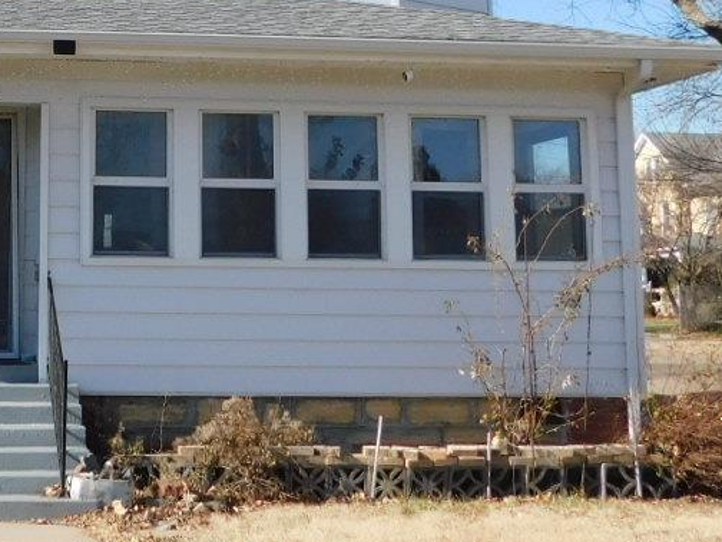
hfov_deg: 25.8
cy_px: 23
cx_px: 70
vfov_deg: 19.7
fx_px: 1523
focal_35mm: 73
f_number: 3
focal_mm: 4
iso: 125
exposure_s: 1/1000
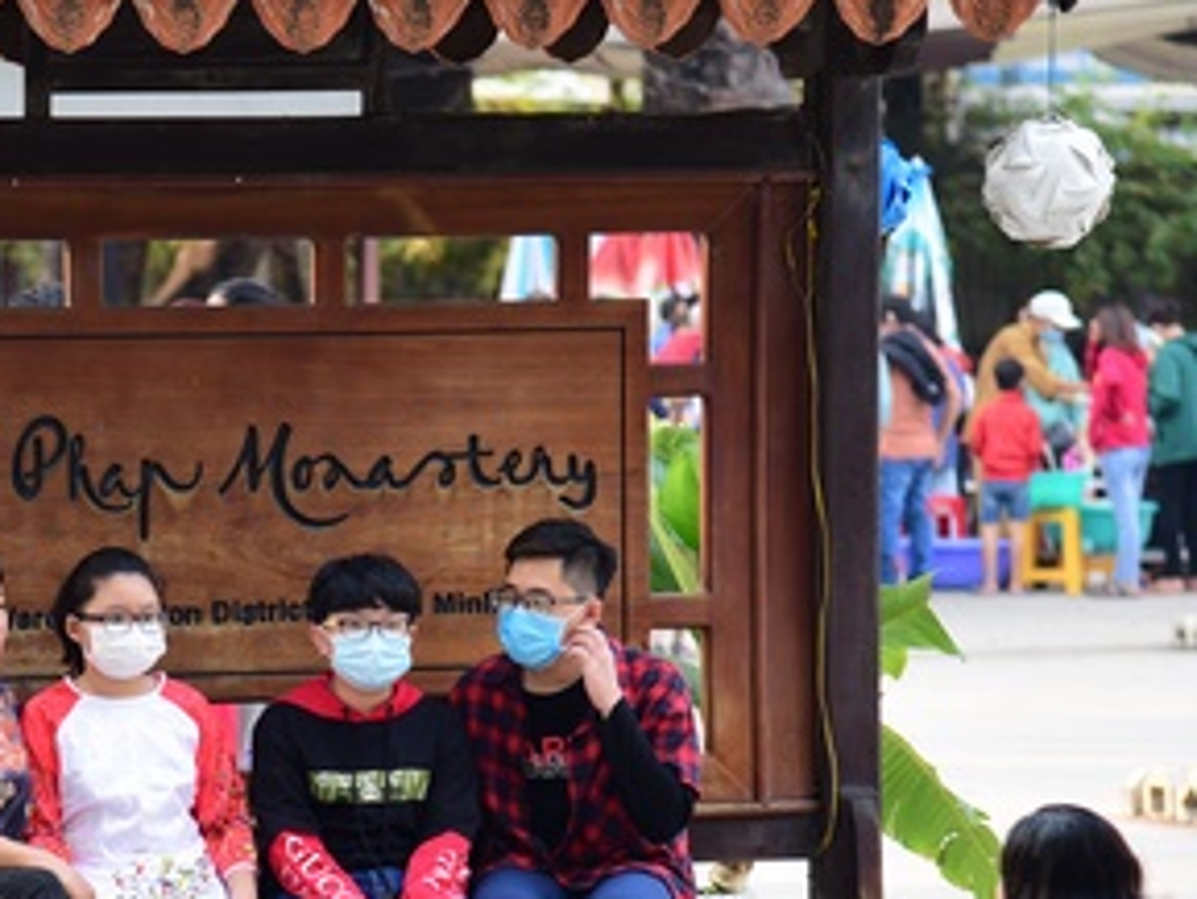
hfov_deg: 8.7
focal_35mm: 227
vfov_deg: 6.5
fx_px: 7853
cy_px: 700
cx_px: 124
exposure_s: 1/100
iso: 200
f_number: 4
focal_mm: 105
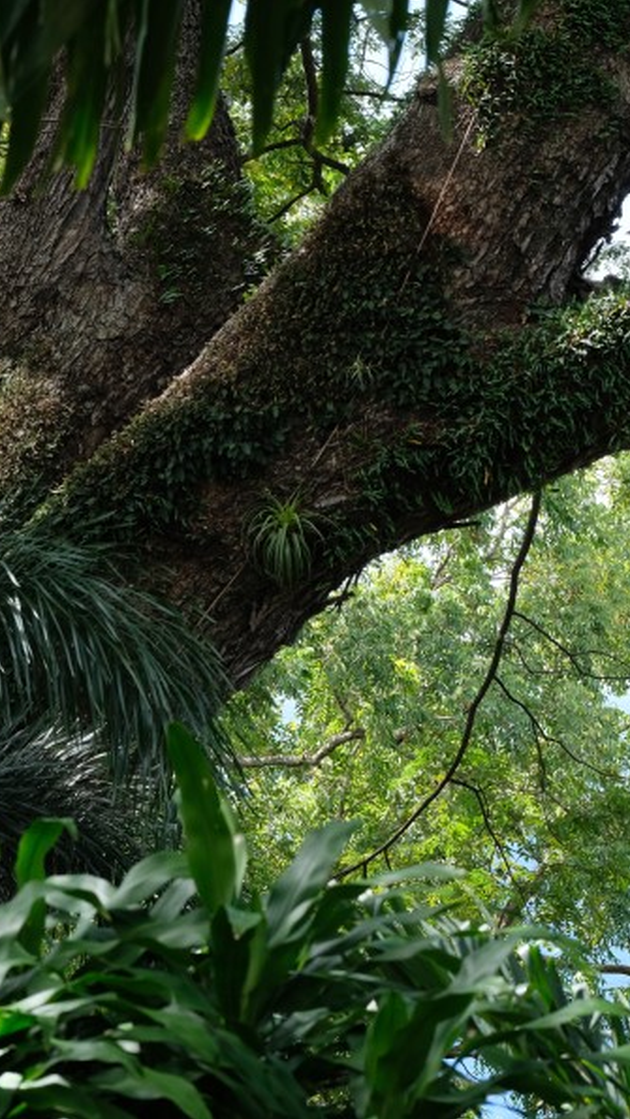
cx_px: 517
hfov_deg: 6.8
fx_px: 5312
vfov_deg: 12.0
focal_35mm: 179
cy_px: 557
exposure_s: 1/220
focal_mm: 75.4
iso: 400
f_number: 5.6
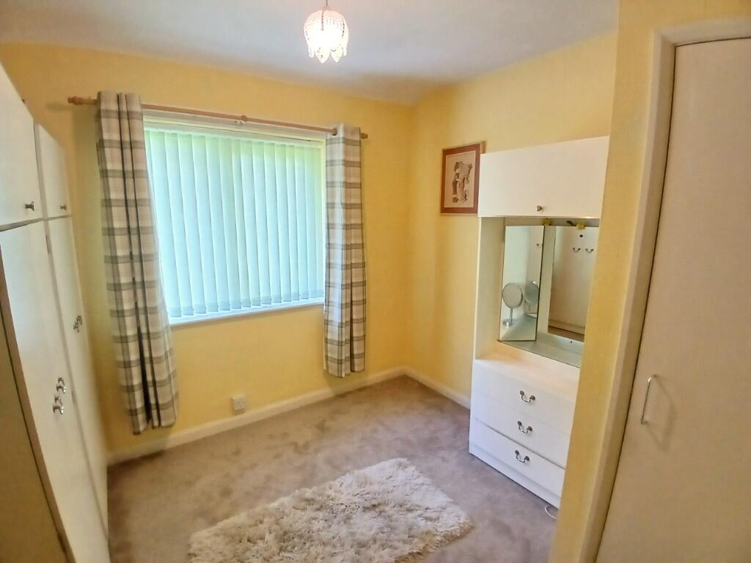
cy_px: 282
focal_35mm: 17
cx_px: 376
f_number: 2.2
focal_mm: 1.4
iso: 200
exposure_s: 1/33.3
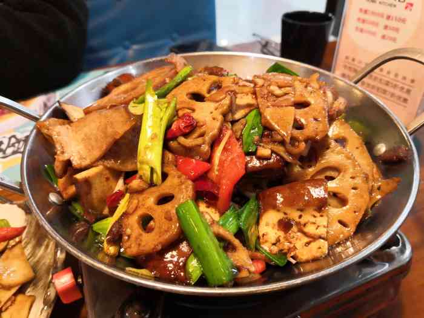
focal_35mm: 27
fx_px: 331
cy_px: 159
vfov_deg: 51.4
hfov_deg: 65.3
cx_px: 212
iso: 500
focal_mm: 3.95
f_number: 1.8
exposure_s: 1/33.3
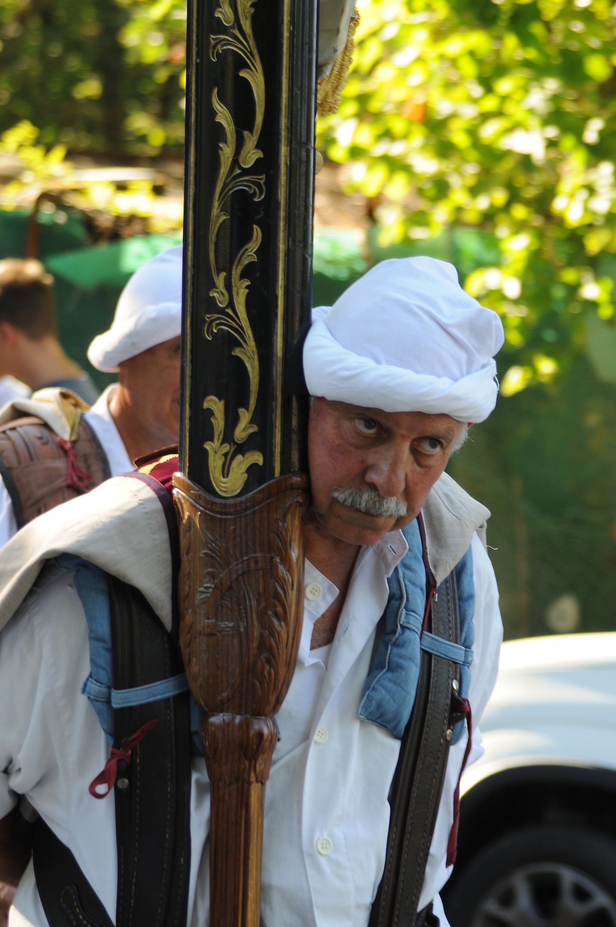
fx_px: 3551
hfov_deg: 9.9
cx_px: 308
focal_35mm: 138
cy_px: 464
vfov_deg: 14.9
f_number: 5
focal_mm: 92
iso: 200
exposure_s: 1/80
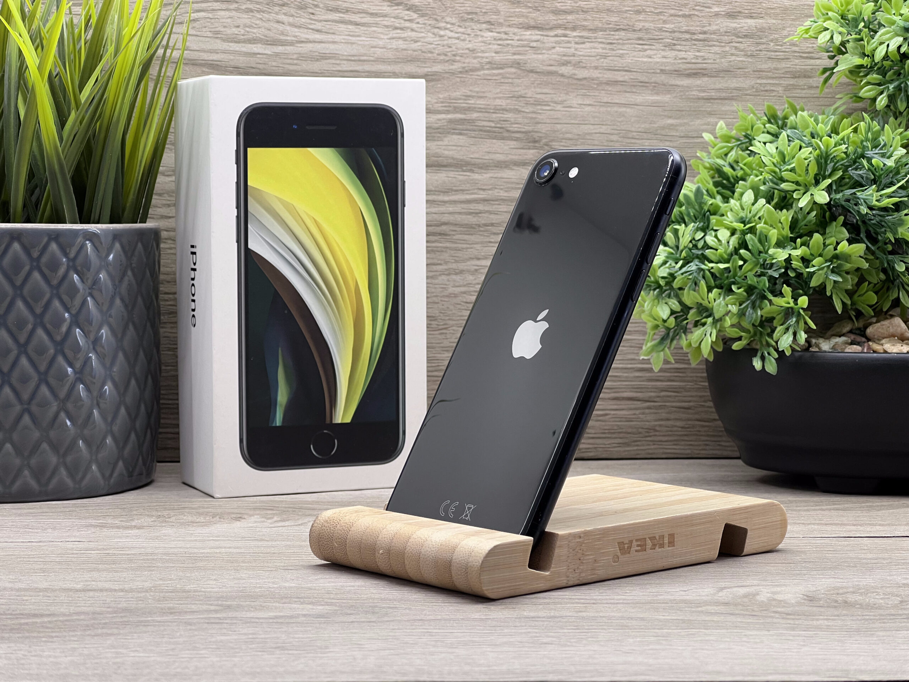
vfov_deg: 19.1
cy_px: 341
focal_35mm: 77
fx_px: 2022
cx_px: 454
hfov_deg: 25.3
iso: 100
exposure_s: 1/100
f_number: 2.8
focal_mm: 9
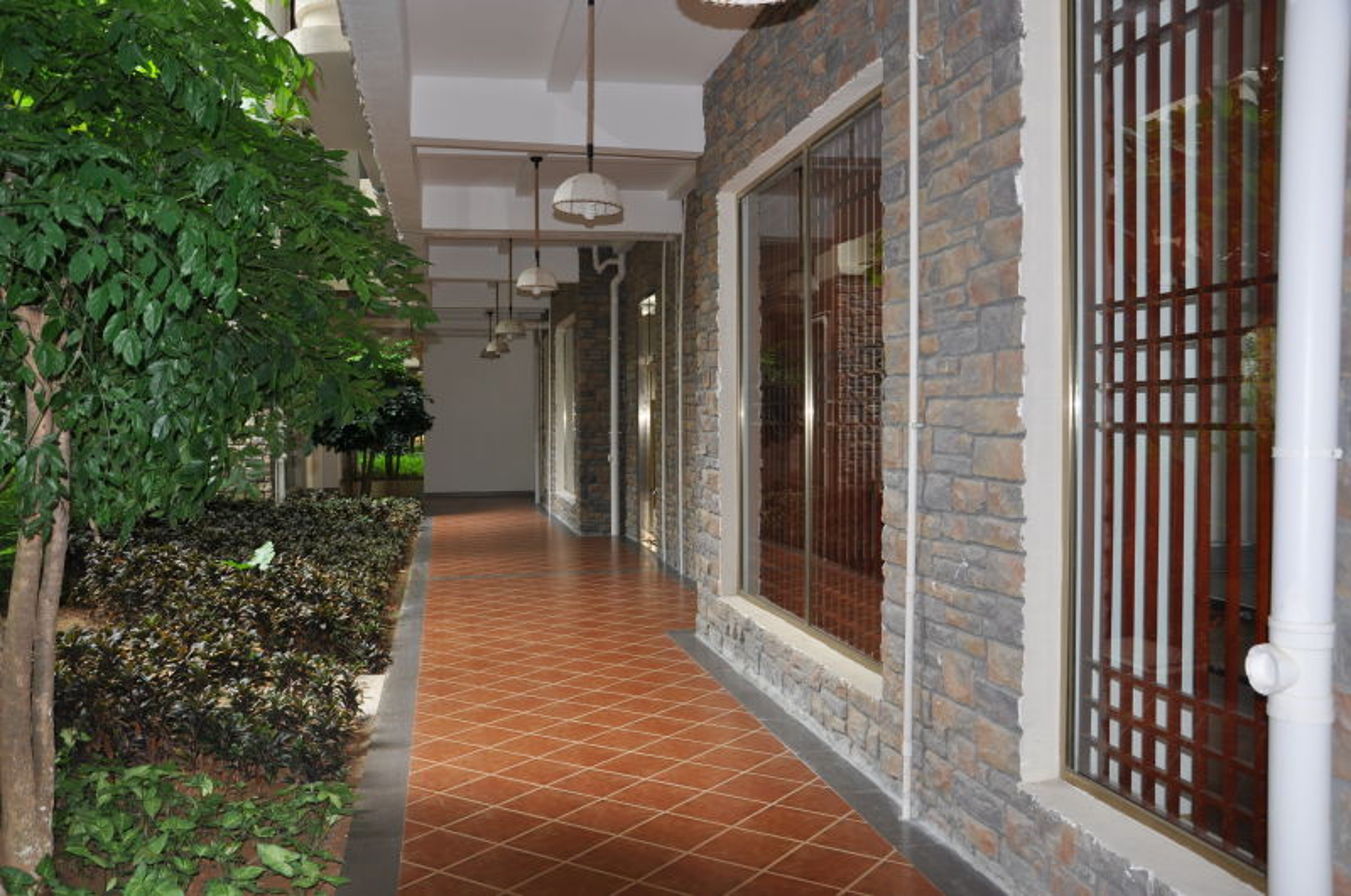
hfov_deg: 59.6
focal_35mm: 32
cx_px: 676
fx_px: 1180
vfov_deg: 41.6
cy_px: 448
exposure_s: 1/60
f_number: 5.6
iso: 200
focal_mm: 21
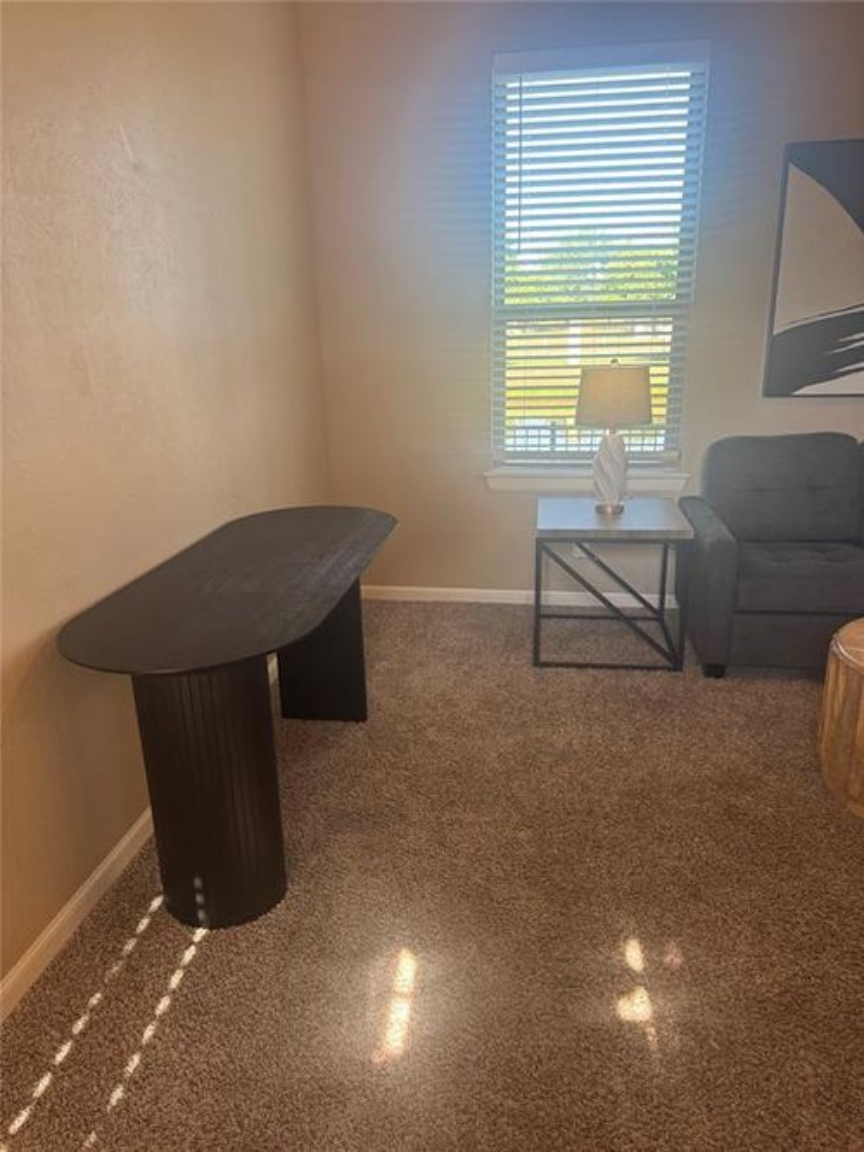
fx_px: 799
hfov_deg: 56.8
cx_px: 432
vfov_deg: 71.6
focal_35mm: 24
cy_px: 576
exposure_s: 1/120
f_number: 1.78
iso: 160
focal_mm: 6.76
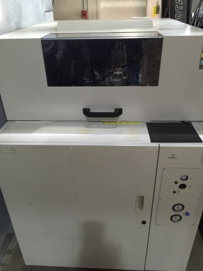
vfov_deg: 61.7
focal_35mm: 29
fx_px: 227
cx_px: 102
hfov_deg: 48.2
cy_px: 136
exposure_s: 1/10
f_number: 2.2
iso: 125
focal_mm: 4.15
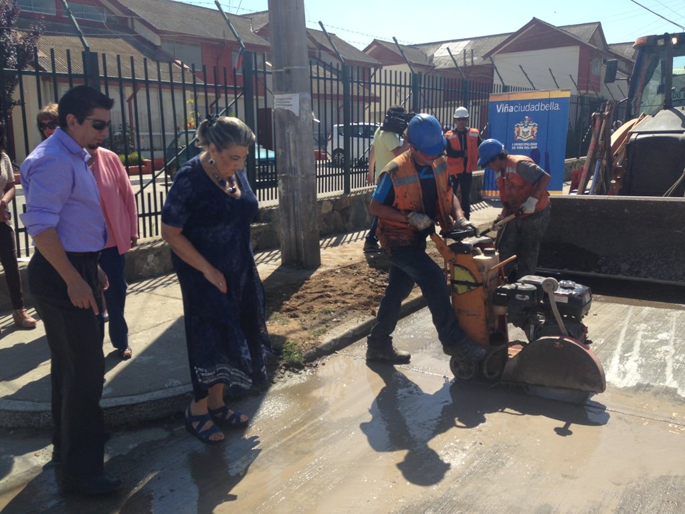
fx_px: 653
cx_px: 342
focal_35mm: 33
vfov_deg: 42.9
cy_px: 257
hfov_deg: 55.4
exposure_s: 1/1130
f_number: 2.4
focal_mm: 4.12
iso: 50
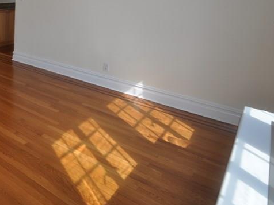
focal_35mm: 31
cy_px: 36
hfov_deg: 48.0
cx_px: -1
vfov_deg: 43.0
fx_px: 245
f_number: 5.6
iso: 200
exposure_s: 1/125
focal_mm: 10
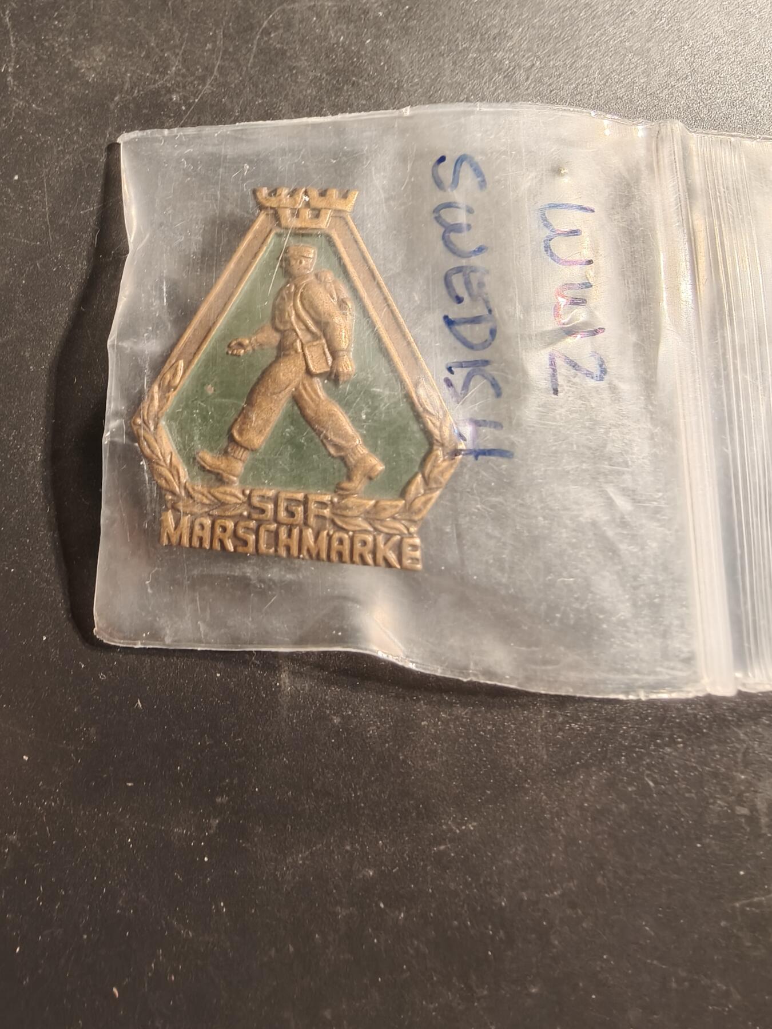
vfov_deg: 73.9
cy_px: 514
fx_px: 684
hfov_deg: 58.9
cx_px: 386
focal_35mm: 23
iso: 250
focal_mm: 2.32
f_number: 2
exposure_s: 1/50
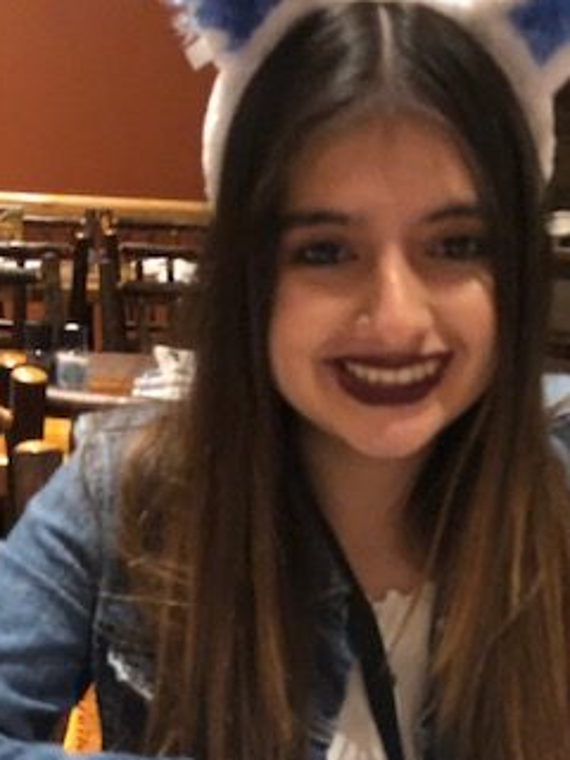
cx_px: 368
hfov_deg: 26.0
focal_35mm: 56
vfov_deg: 33.2
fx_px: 1229
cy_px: 625
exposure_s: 1/30
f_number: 1.8
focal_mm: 4
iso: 640
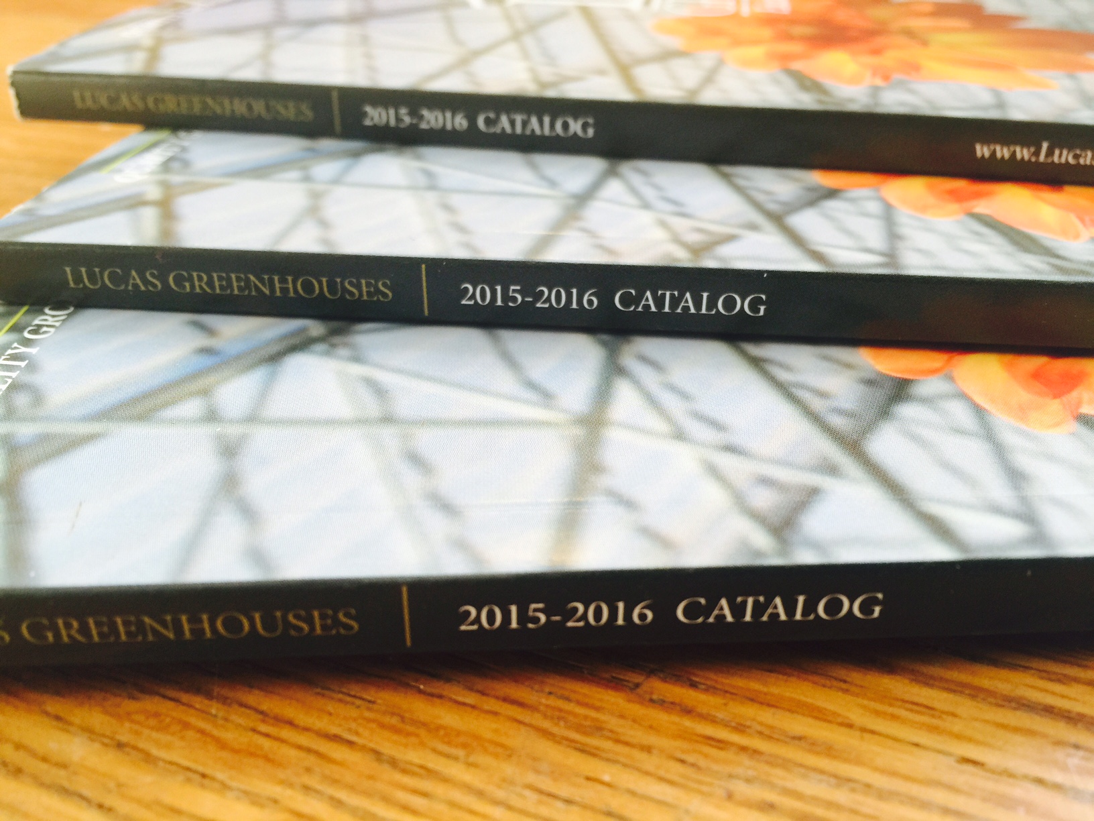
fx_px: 917
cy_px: 410
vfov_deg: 48.2
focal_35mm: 29
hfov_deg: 61.7
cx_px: 547
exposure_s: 1/15
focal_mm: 4.15
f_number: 2.2
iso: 40
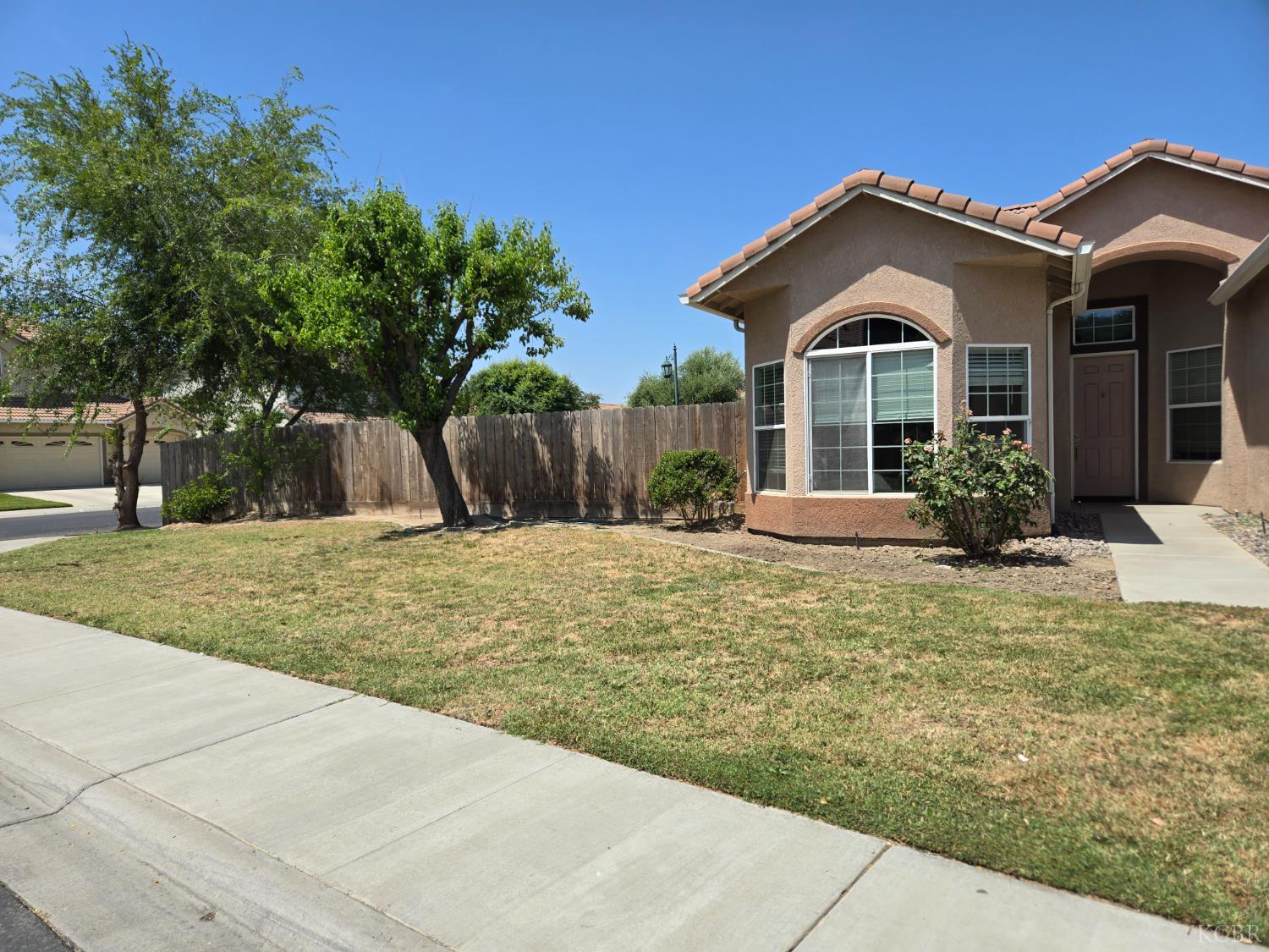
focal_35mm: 23
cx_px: 634
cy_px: 476
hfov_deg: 73.9
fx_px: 843
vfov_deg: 58.9
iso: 25
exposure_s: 1/2271
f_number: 1.8
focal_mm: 5.4
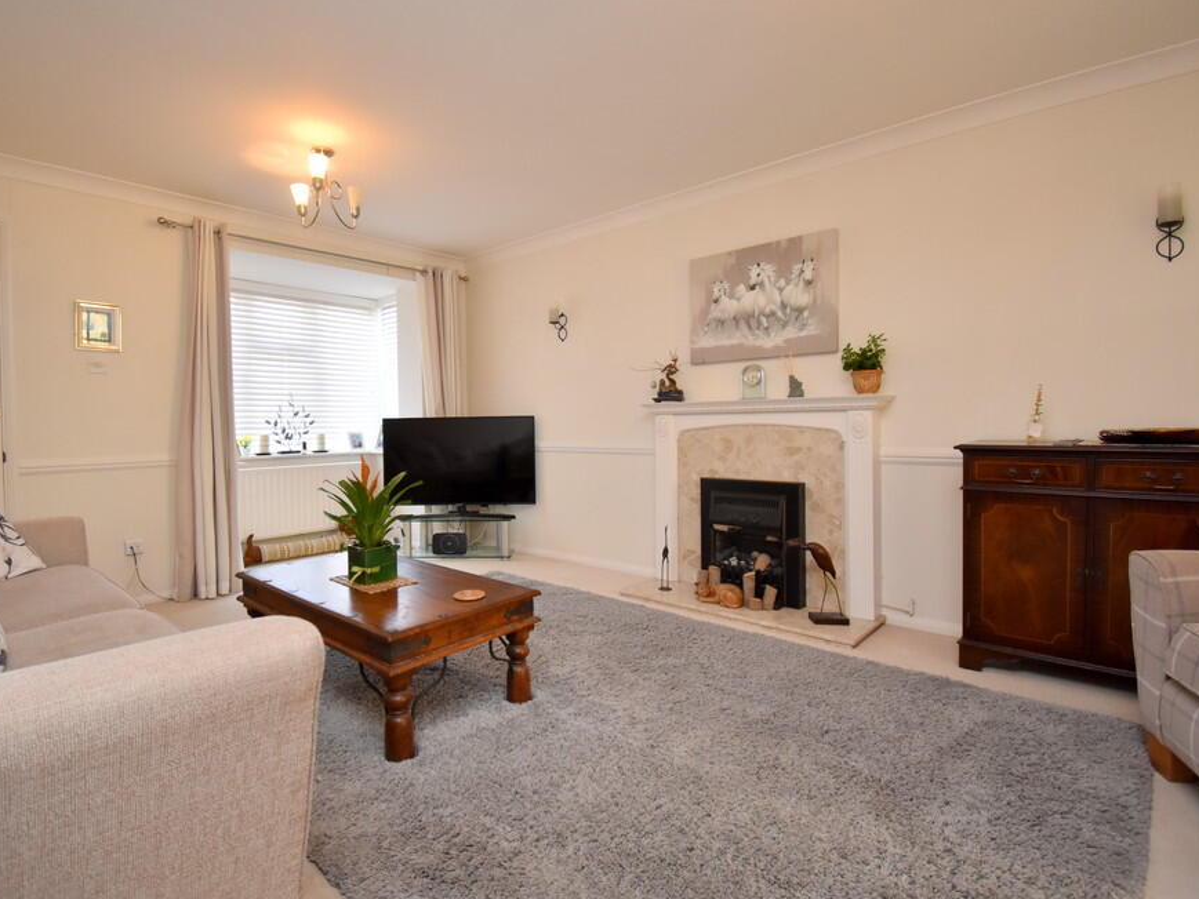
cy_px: 443
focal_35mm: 17
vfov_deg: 74.7
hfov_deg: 90.7
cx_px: 533
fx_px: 589
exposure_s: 1/125
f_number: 4.5
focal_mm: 10
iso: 800
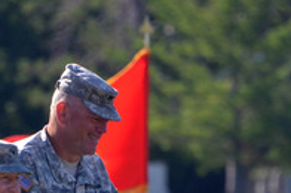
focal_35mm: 1307
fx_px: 10548
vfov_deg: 1.0
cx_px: 116
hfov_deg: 1.6
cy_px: 275
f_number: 5.6
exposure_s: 1/500
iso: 1000
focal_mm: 300
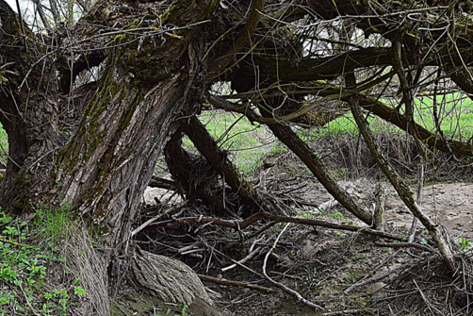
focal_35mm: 43
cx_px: 279
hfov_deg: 45.2
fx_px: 565
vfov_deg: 31.1
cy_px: 117
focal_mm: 18
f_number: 8
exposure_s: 1/80
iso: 400
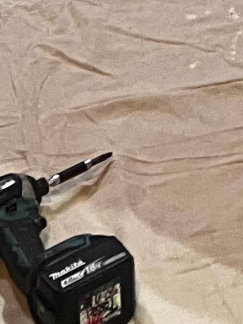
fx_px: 1695
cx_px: 121
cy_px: -797
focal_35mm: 181
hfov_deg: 8.2
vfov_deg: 8.3
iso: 125
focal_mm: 5.7
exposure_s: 1/60
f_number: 1.5
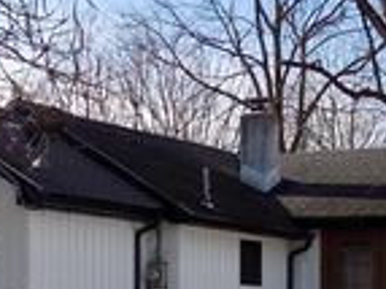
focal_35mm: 119
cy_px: 325
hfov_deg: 16.5
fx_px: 1326
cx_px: 246
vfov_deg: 12.2
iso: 80
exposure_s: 1/640
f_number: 3.4
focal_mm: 6.1
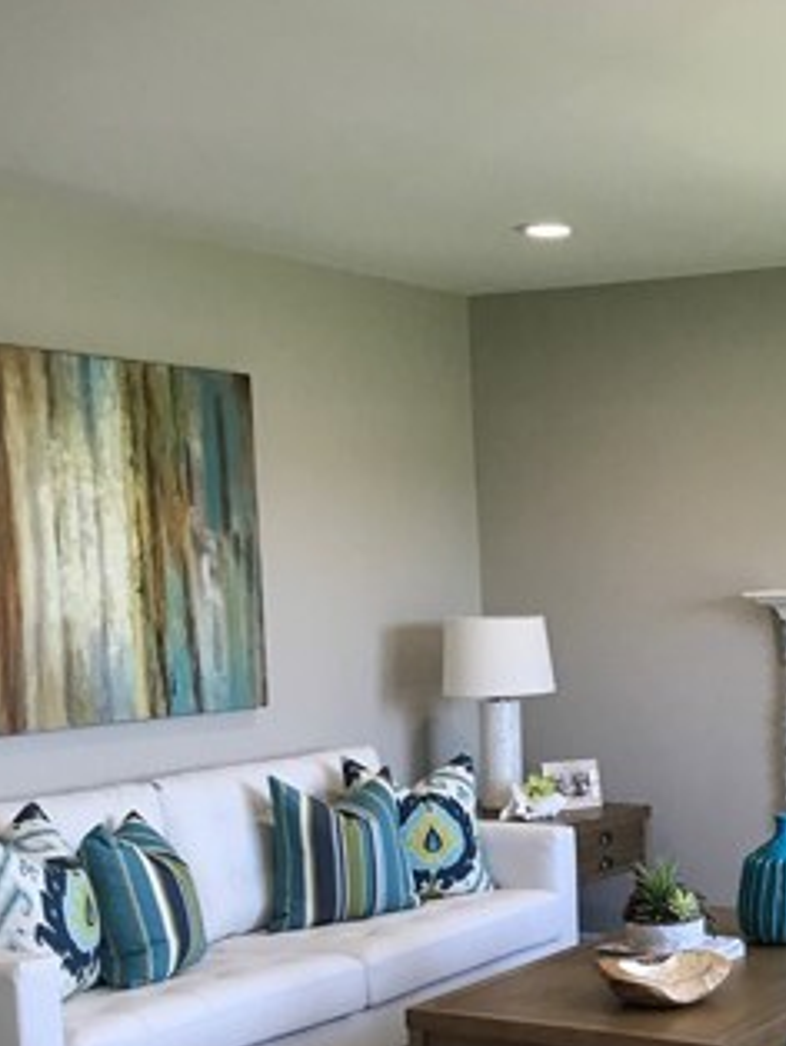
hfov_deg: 24.7
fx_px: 1723
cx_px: 759
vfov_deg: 33.0
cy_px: 809
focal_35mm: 57
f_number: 1.8
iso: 20
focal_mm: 3.99
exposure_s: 1/30
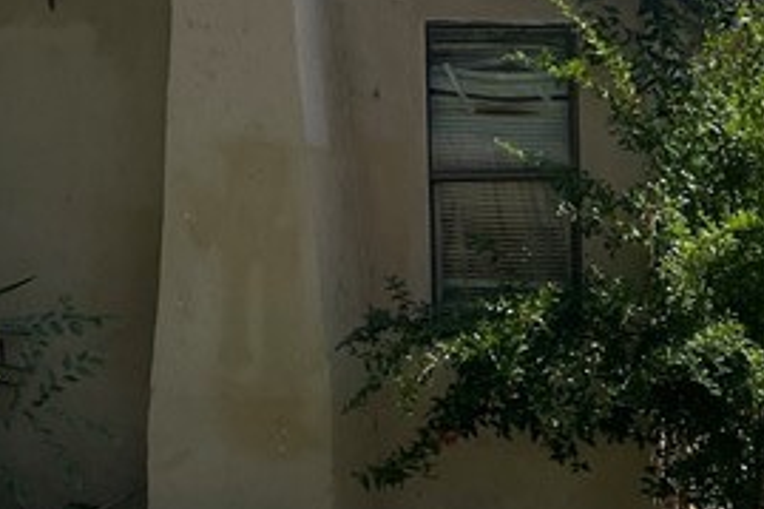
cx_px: 1017
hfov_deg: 18.4
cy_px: 279
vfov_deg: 13.3
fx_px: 2184
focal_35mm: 103
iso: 32
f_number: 1.8
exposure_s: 1/3610
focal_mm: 4.25
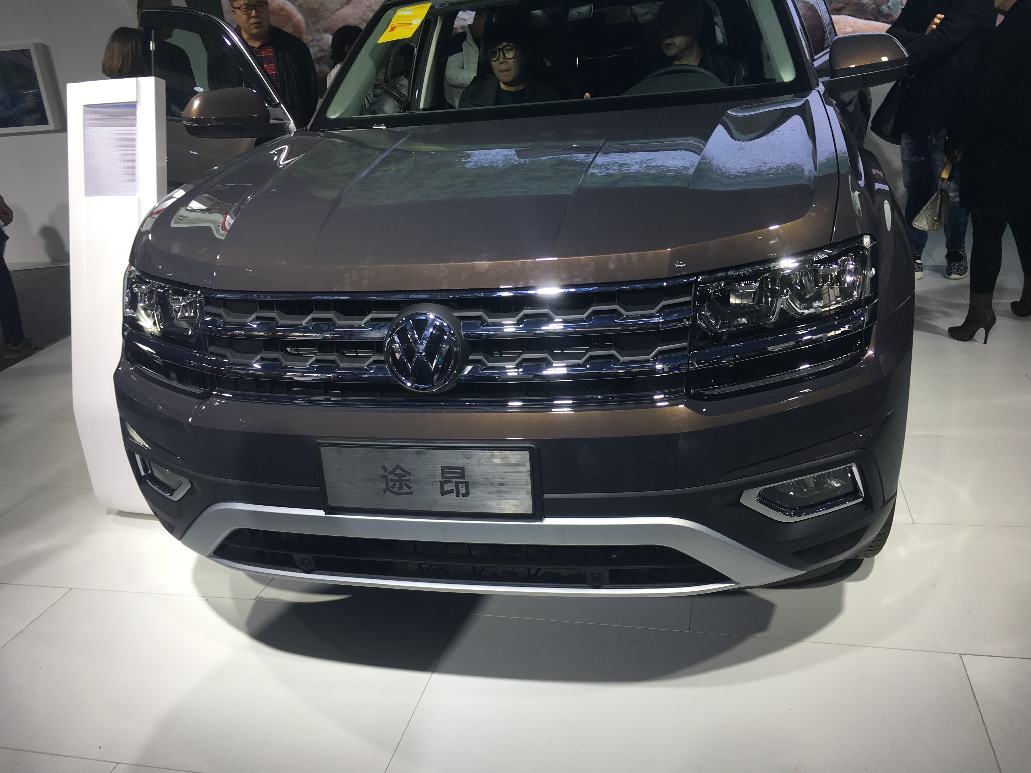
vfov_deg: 48.2
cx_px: 516
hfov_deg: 61.7
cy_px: 386
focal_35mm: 29
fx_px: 864
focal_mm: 4.15
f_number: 2.2
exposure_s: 1/132
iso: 25
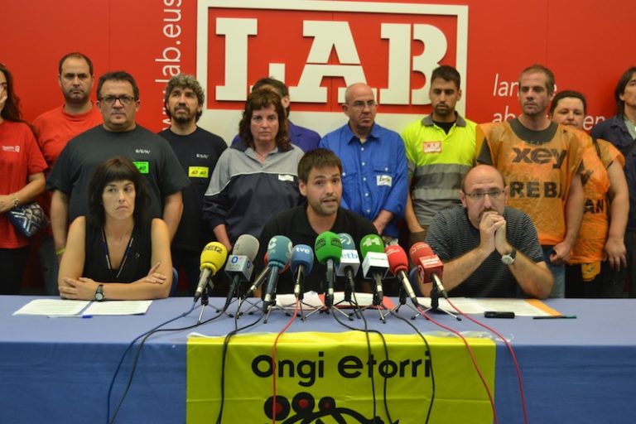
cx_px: 318
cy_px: 212
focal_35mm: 46
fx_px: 821
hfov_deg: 42.3
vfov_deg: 28.9
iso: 560
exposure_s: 1/60
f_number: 4.2
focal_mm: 31
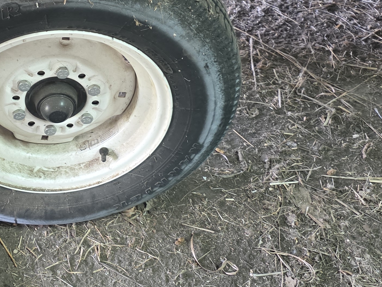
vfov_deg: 22.4
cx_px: 66
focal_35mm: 65
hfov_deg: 29.0
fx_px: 717
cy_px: 76
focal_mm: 6.3
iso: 640
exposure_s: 1/120
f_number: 1.7
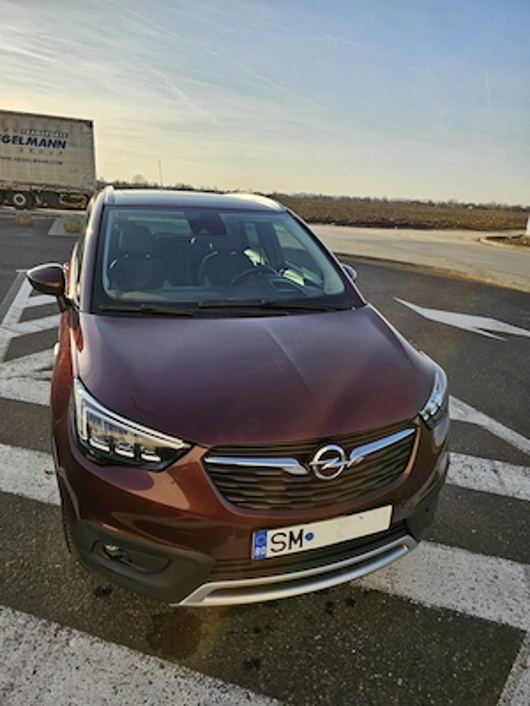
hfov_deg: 58.9
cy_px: 353
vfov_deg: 73.9
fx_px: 470
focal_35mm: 23
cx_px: 265
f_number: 1.7
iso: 16
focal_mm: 6.3
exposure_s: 1/544
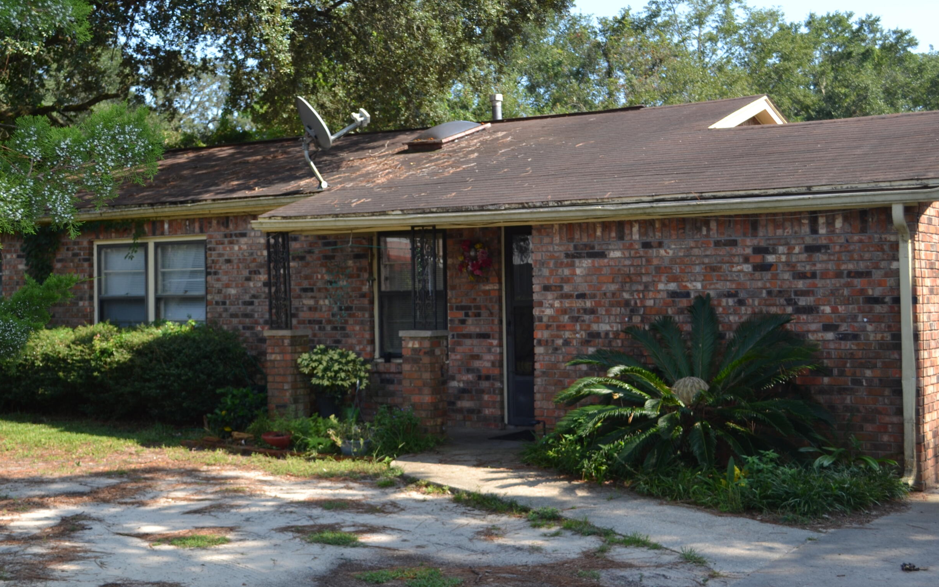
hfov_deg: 41.0
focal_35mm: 49
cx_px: 435
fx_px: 1254
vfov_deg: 26.3
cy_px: 226
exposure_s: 1/200
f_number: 5.6
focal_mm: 26
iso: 100
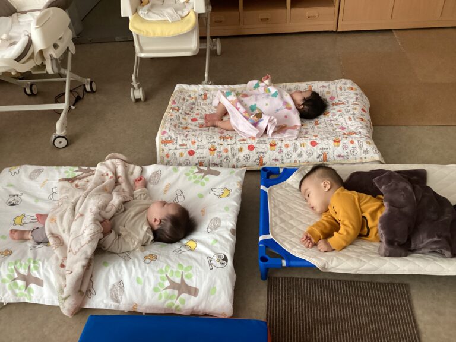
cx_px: 228
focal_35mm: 31
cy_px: 171
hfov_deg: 58.4
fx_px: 408
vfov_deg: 45.4
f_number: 2.4
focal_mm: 3.3
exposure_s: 1/40
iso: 320
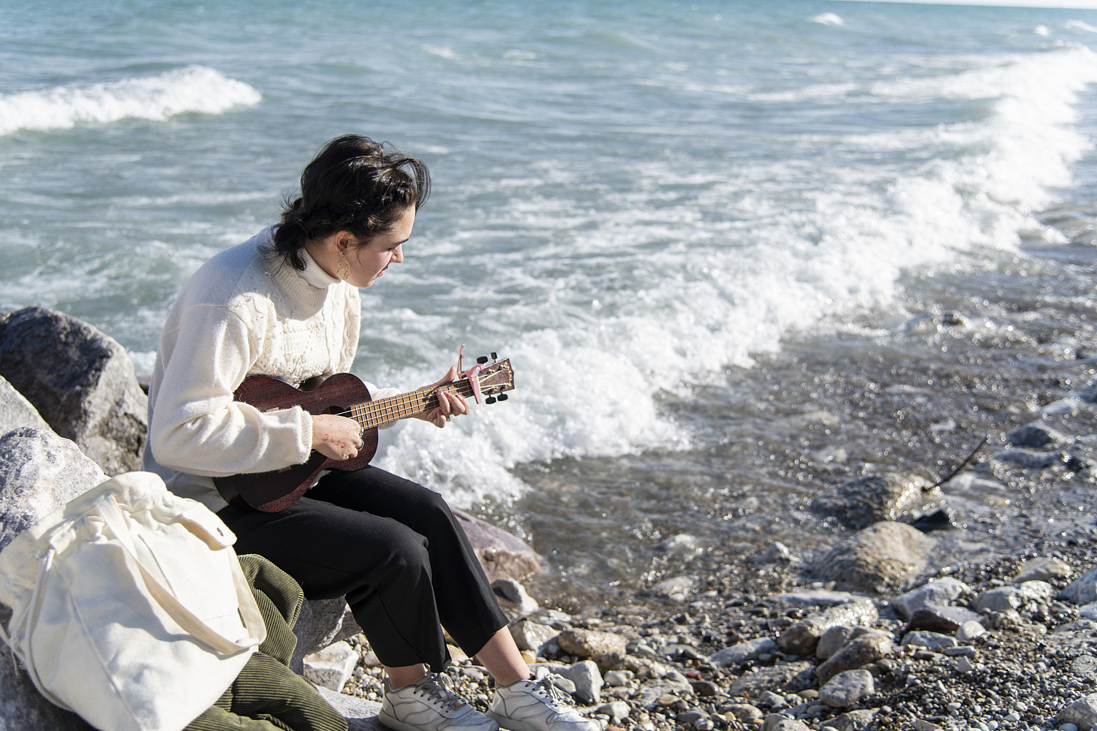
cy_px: 366
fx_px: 1219
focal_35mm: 40
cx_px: 548
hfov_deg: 48.5
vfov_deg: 33.4
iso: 100
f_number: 4
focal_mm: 40
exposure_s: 1/1000
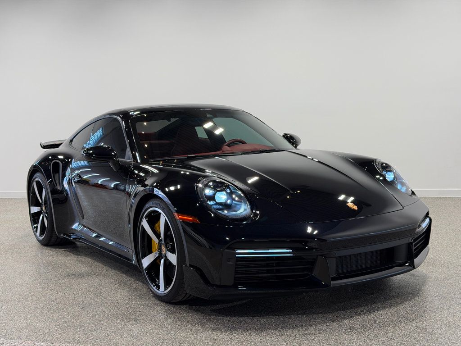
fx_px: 639
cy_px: 173
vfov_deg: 30.3
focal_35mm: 48
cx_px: 230
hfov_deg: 39.7
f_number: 1.78
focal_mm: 6.76
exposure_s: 1/271
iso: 64
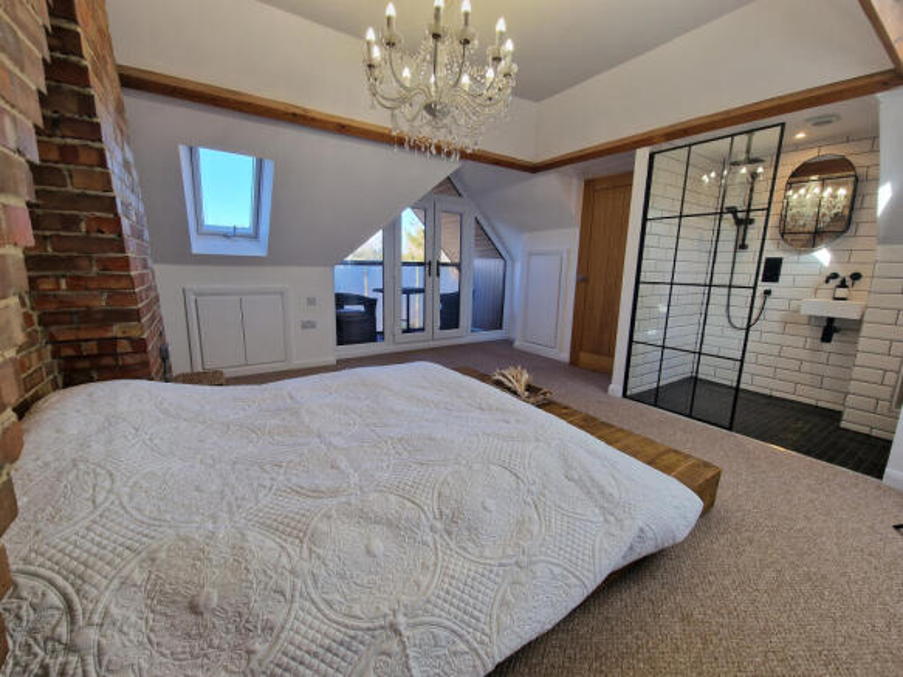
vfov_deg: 89.9
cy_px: 338
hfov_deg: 106.2
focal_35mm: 13
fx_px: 339
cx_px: 452
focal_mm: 2.2
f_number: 2.2
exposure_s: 1/100
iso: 64
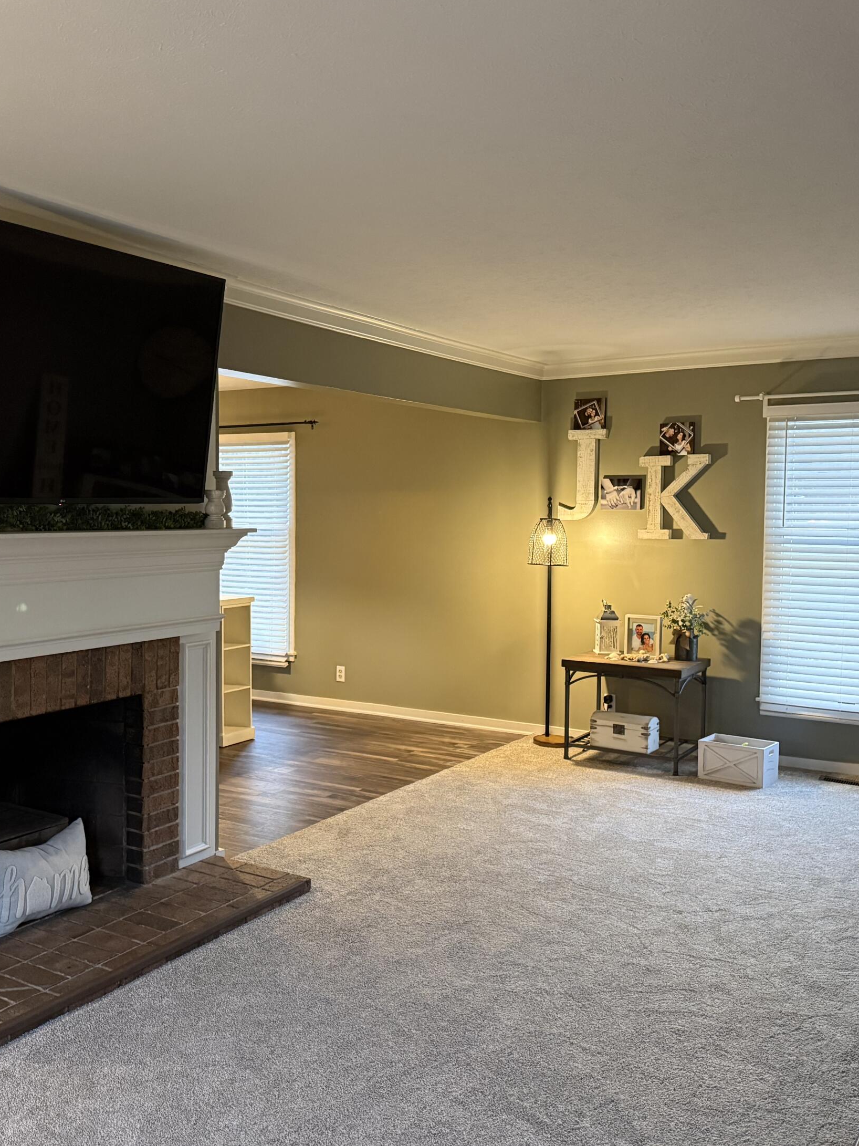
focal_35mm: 33
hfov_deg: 42.4
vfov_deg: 55.4
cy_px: 576
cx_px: 293
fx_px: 1092
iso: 640
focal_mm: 6.76
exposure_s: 1/40
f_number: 1.78
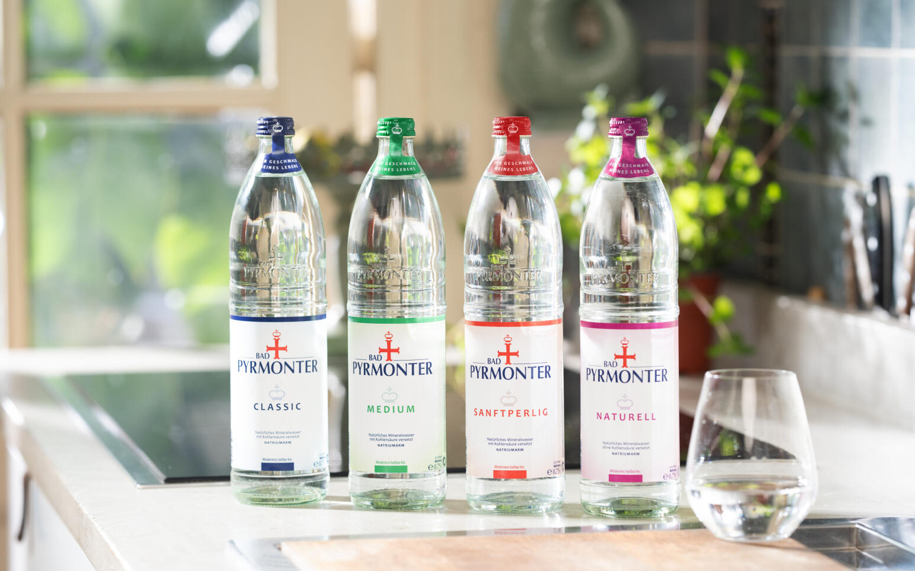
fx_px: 3441
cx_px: 458
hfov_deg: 15.1
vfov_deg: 9.5
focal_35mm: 138
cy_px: 278
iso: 800
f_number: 4
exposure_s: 1/160
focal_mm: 135
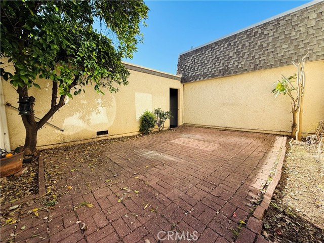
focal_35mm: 14
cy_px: 122
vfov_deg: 85.7
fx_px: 131
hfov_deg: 102.1
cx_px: 162
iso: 50
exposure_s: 1/770
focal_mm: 2.22
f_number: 2.2
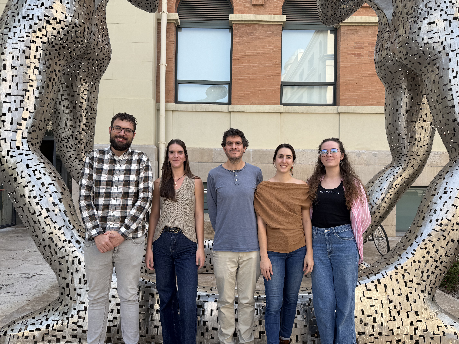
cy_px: 172
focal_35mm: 24
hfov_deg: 71.6
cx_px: 230
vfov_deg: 56.8
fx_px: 318
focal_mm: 6.76
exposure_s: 1/1018
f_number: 1.78
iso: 80
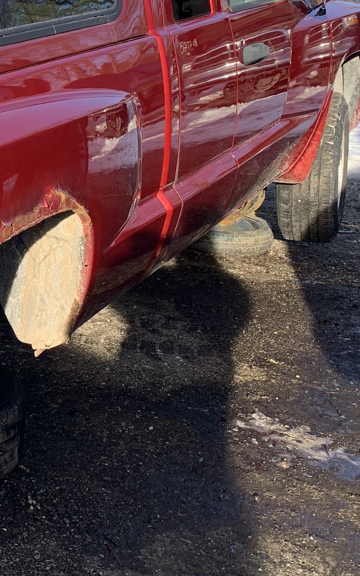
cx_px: -200
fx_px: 1083
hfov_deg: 16.9
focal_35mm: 69
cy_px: 181
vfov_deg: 29.5
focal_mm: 4.25
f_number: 1.8
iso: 25
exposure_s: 1/835
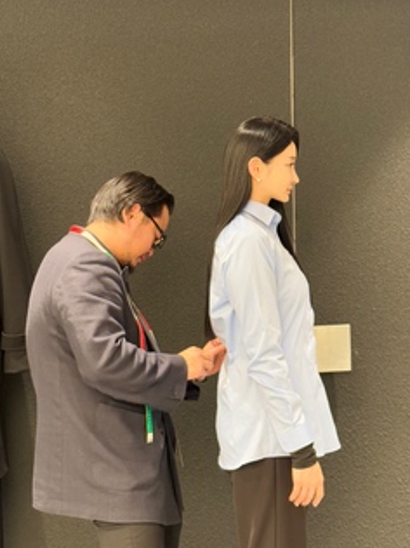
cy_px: 292
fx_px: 964
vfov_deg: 31.7
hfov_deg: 24.0
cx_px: 217
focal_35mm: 61
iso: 200
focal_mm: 6.76
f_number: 1.78
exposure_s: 1/60
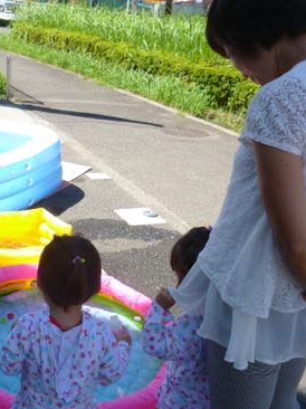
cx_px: 39
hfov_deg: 32.8
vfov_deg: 44.8
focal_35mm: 42
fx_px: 496
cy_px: 189
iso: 100
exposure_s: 1/800
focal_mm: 4.3
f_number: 2.5
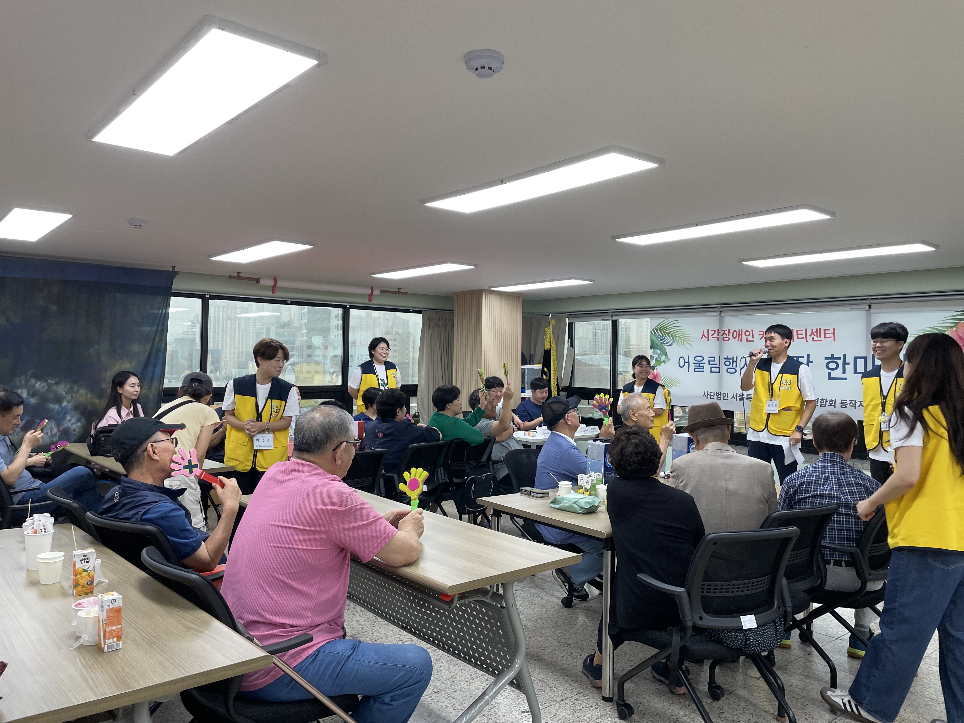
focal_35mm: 26
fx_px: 724
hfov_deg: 67.3
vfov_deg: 53.1
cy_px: 362
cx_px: 482
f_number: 1.6
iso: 80
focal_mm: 4.2
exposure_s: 1/120
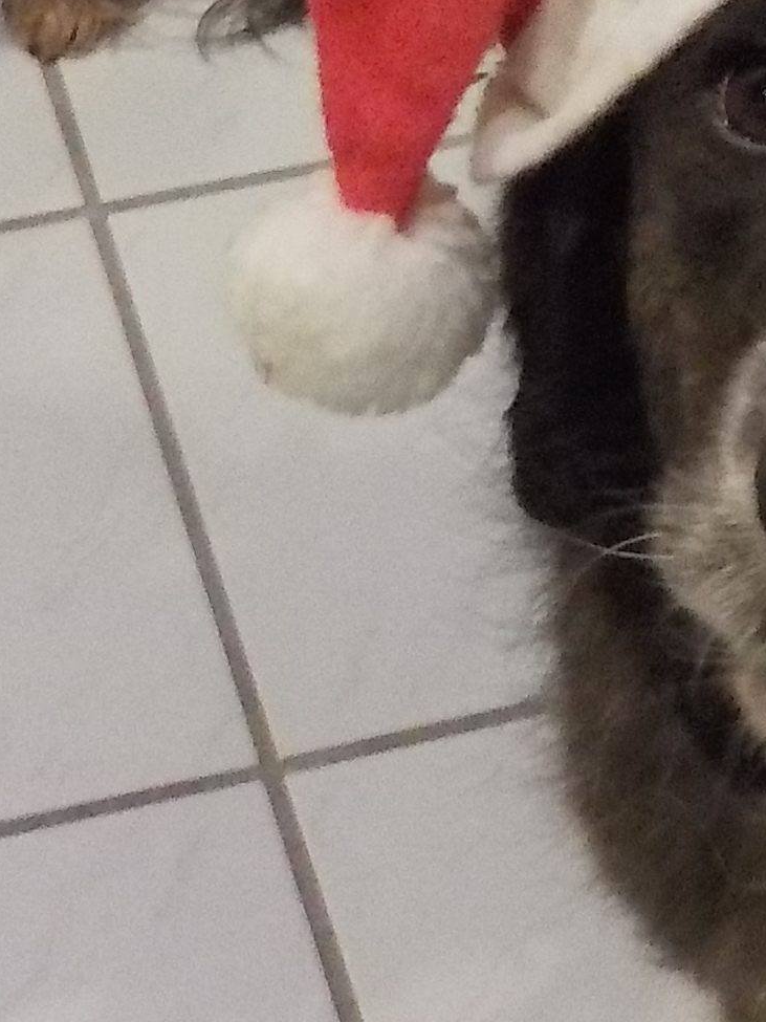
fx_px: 3777
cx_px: 676
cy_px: -118
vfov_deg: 15.0
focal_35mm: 128
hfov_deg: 11.5
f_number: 3.3
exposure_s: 1/20
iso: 800
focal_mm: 4.1
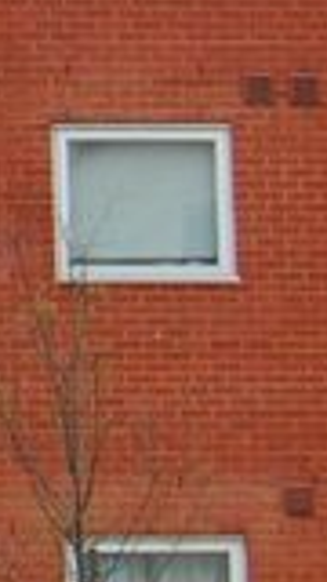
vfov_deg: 9.0
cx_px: -785
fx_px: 3704
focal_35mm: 240
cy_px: 102
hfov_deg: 4.7
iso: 200
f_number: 7.1
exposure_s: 1/160
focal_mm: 35
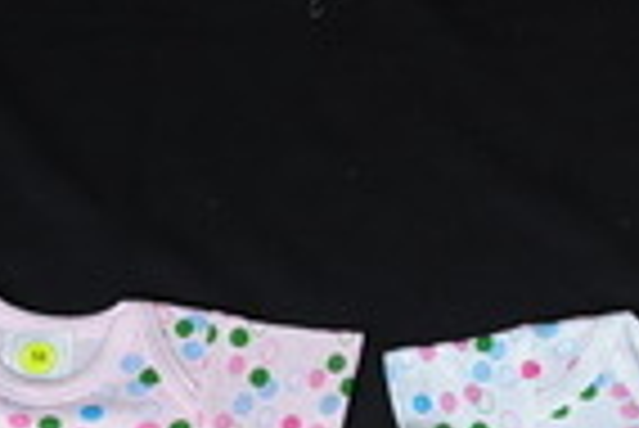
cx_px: 675
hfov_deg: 16.2
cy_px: 547
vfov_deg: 10.9
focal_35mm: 123
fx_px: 2185
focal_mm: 35
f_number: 18
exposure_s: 1/160
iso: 250
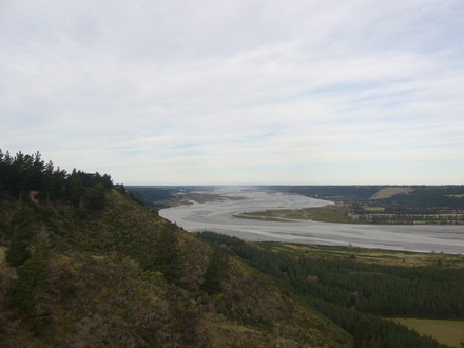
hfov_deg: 52.6
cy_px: 174
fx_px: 469
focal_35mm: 35
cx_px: 232
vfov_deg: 40.7
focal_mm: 5.8
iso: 80
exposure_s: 1/200
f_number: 5.6
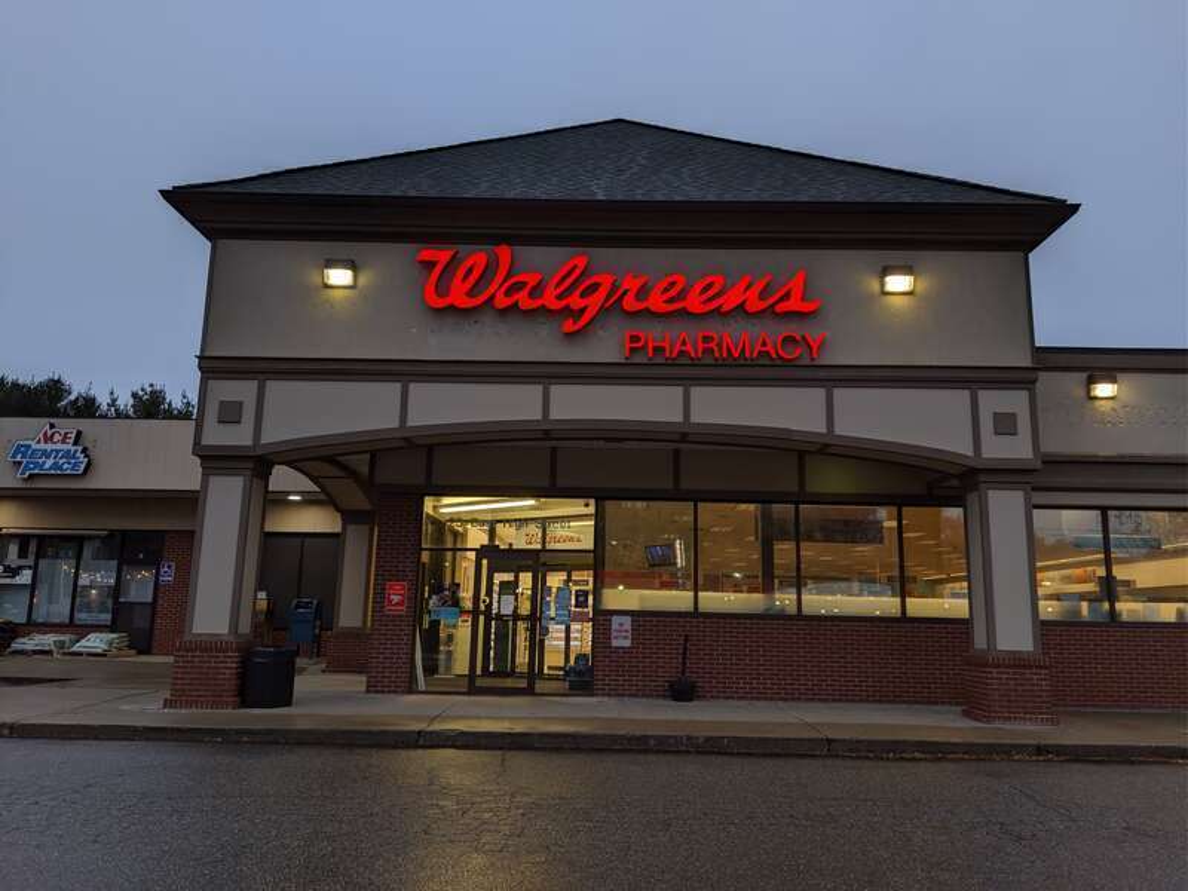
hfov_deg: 65.3
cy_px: 446
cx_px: 594
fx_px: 927
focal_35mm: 27
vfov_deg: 51.4
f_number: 1.8
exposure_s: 1/126
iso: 52
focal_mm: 4.44
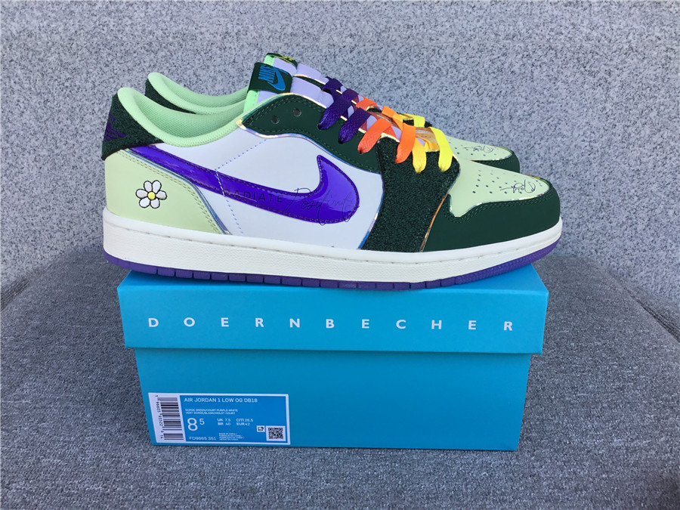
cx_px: 340
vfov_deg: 45.4
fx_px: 609
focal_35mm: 31
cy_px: 255
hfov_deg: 58.4
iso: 25
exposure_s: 1/337
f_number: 2.4
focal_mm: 3.3
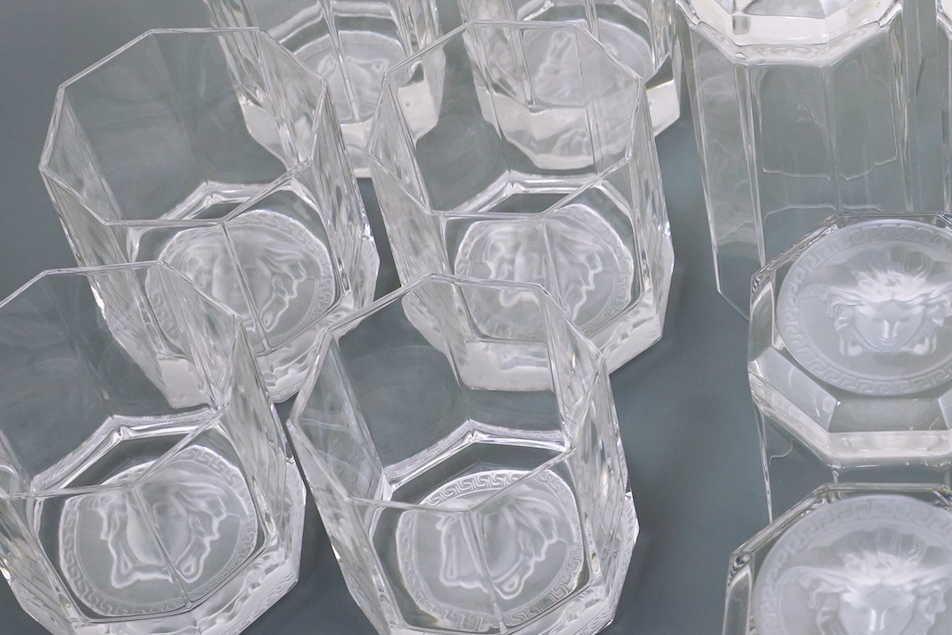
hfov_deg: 20.5
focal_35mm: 95
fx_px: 2512
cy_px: 194
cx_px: 1046
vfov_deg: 14.4
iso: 1250
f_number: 8
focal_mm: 37
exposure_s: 1/125
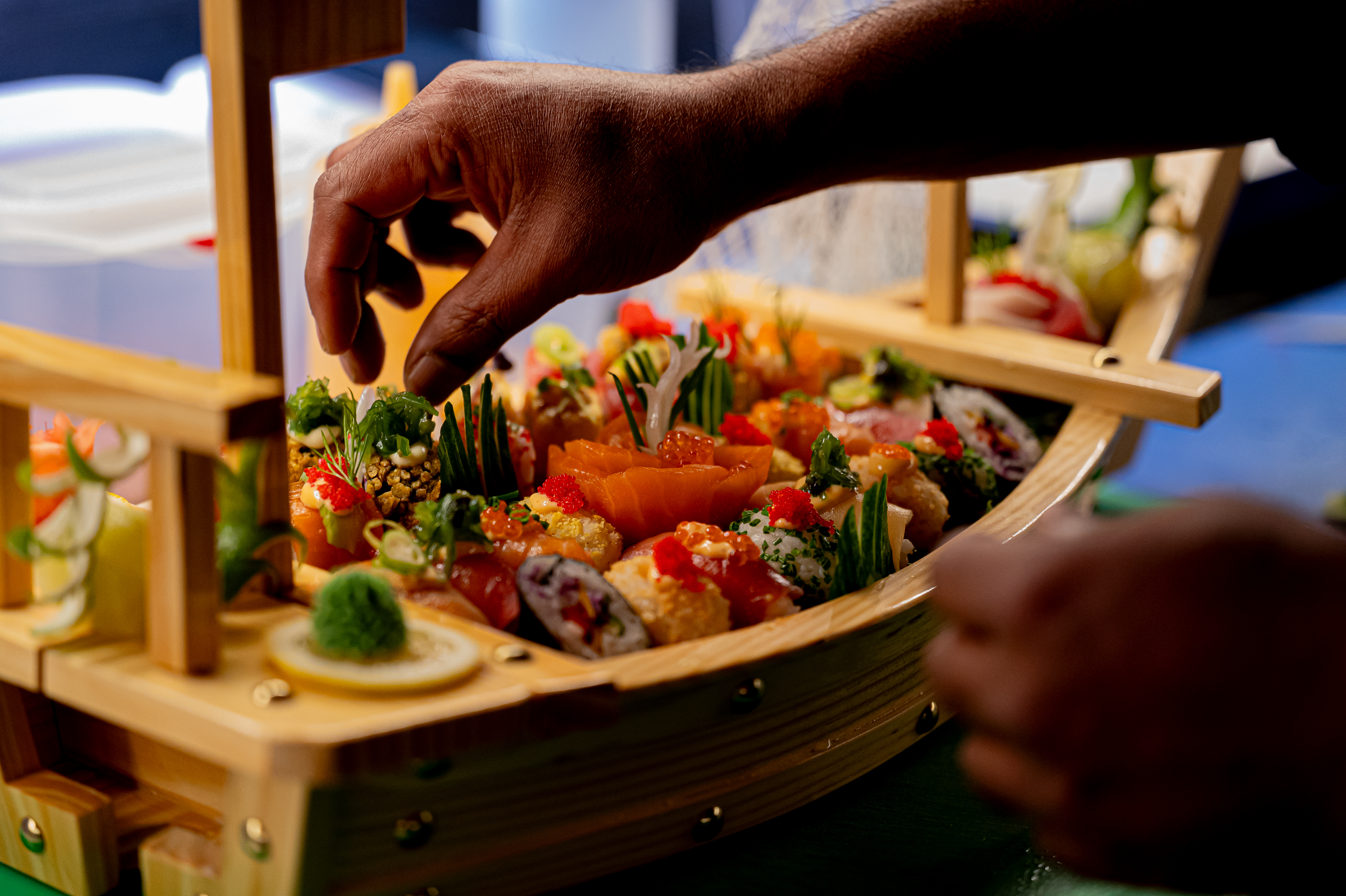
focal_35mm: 80
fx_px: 2989
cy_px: 448
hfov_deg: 25.4
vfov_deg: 17.0
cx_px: 673
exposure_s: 1/250
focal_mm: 80
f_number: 2.8
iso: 4000
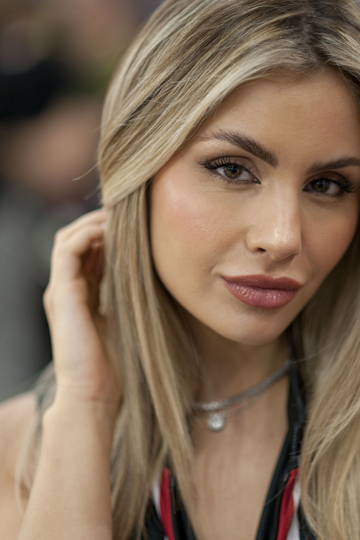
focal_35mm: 132
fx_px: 1983
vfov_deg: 15.5
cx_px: 226
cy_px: 268
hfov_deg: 10.4
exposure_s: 1/250
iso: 800
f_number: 2
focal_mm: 105
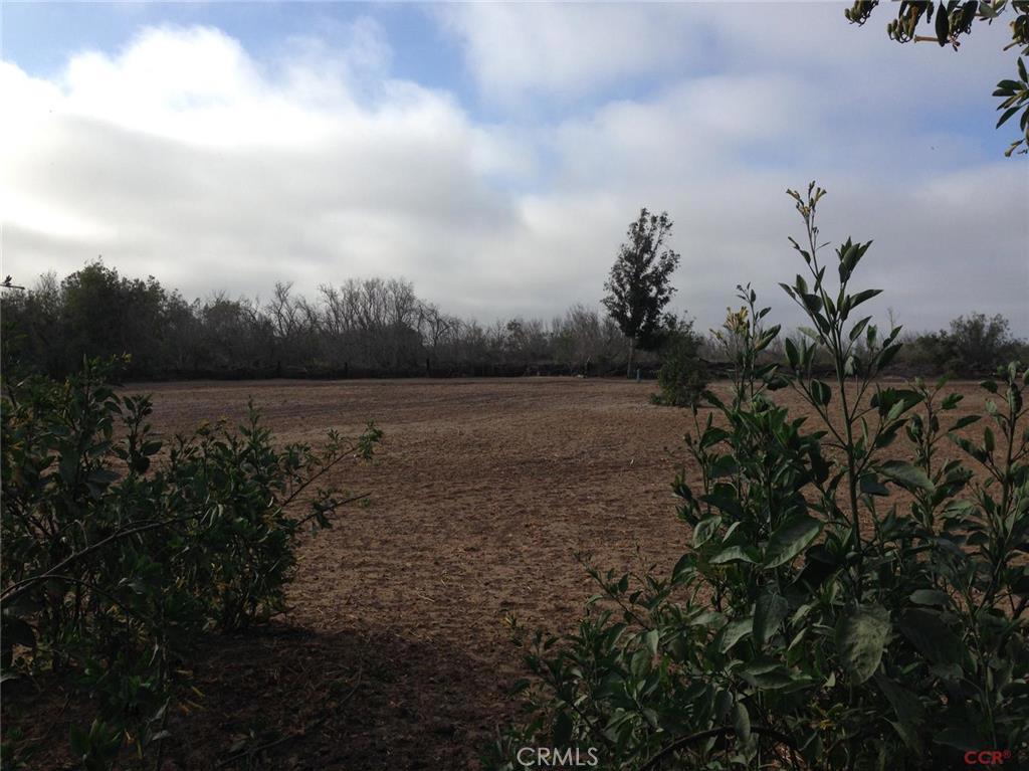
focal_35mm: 33
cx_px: 514
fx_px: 981
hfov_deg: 55.4
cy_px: 386
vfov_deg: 42.9
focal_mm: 4.12
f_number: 2.4
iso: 50
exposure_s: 1/1550
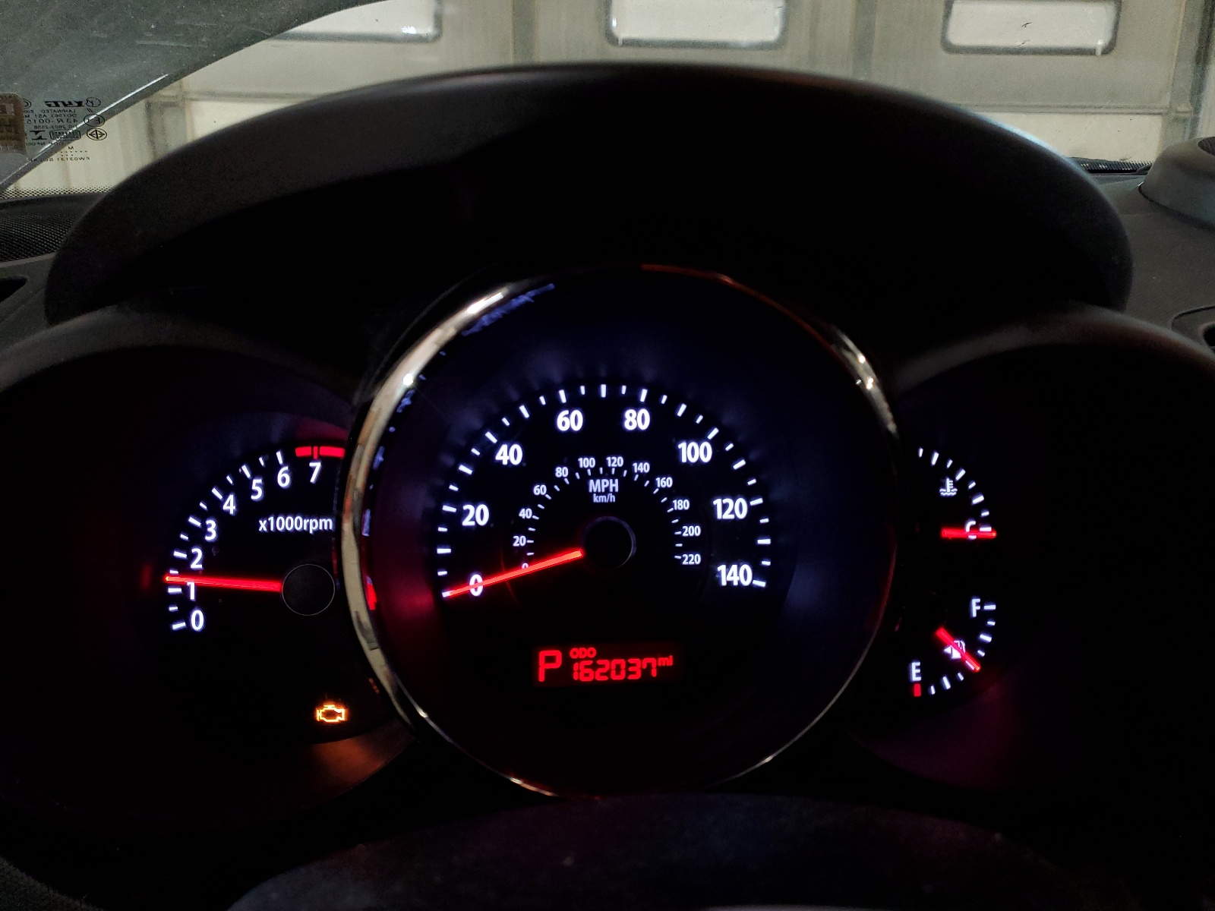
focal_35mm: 26
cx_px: 608
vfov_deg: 53.1
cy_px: 456
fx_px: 913
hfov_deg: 67.3
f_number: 1.5
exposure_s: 1/60.2
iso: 174
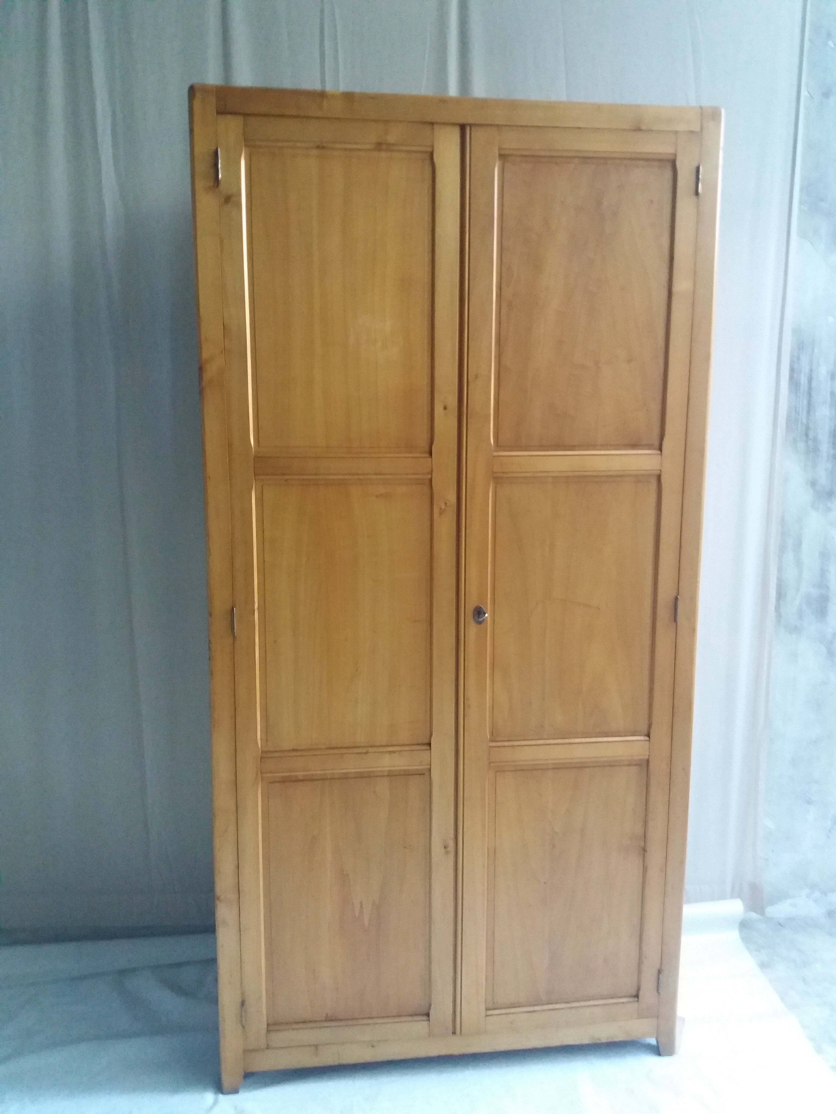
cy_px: 557
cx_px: 418
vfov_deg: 63.4
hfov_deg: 49.7
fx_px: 902
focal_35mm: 28
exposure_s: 1/17
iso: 400
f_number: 1.9
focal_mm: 3.7
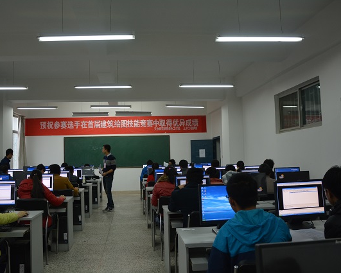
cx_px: 154
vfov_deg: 47.1
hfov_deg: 57.1
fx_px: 313
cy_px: 137
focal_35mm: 31
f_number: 4
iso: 450
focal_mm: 18
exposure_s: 1/60
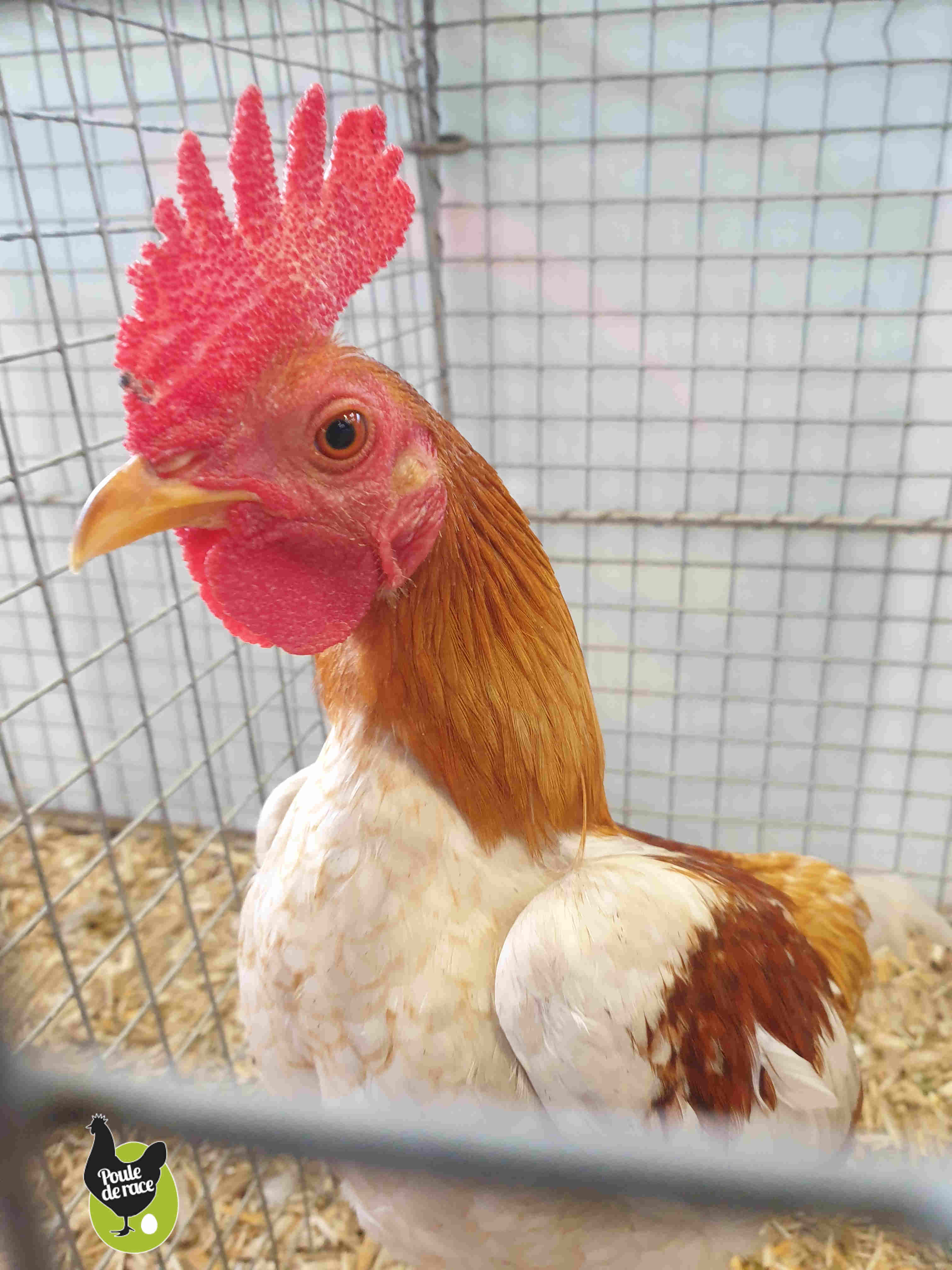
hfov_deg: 53.1
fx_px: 953
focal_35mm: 26
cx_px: 476
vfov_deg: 67.3
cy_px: 635
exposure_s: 1/50
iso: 320
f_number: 2.4
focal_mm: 4.3
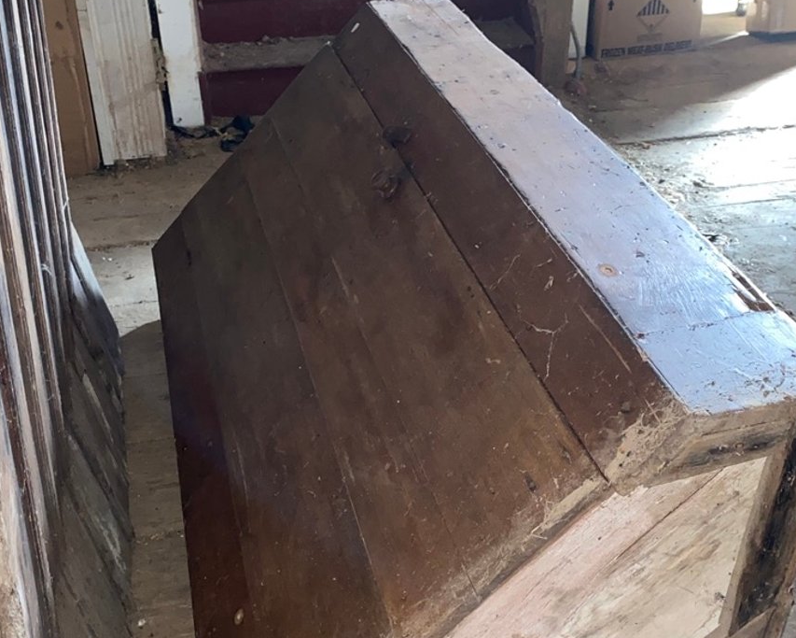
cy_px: 398
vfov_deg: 33.3
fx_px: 1060
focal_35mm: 45
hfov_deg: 41.1
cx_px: 346
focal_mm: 4.25
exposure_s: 1/5
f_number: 1.8
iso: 125
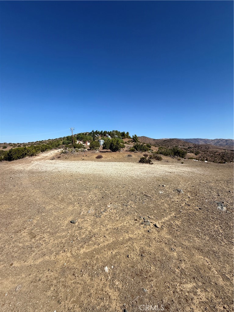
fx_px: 126
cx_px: 117
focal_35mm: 14
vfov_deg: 102.1
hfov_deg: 85.7
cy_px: 156
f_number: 2.2
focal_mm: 2.22
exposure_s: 1/2320
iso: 50
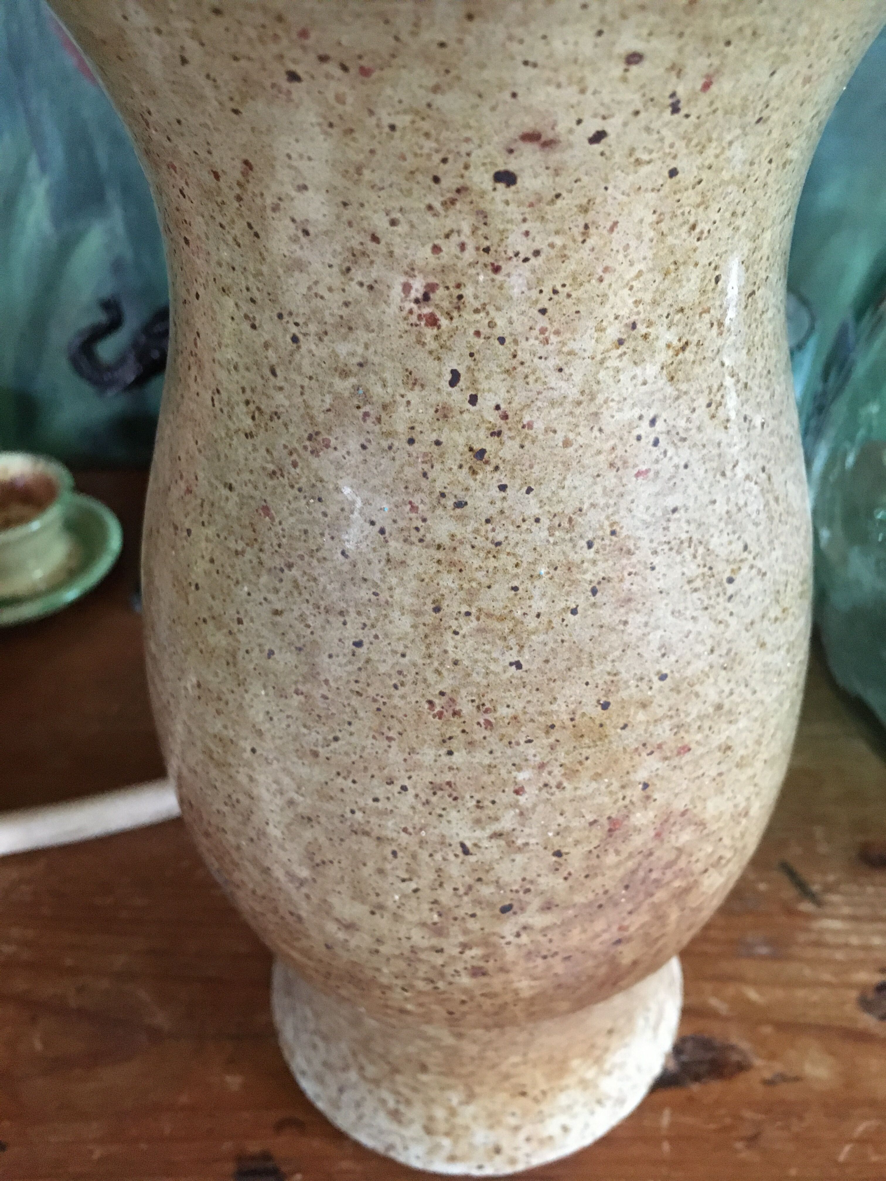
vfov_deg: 61.7
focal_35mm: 29
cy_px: 590
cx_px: 443
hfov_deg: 48.2
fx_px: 990
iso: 250
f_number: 2.2
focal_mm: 4.15
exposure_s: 1/17
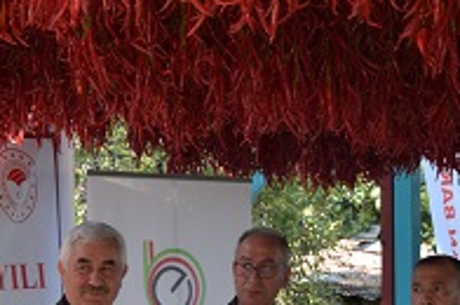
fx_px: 2347
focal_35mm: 184
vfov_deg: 7.3
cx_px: 59
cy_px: 436
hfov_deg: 11.1
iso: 400
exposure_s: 1/160
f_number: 6.3
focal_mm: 40
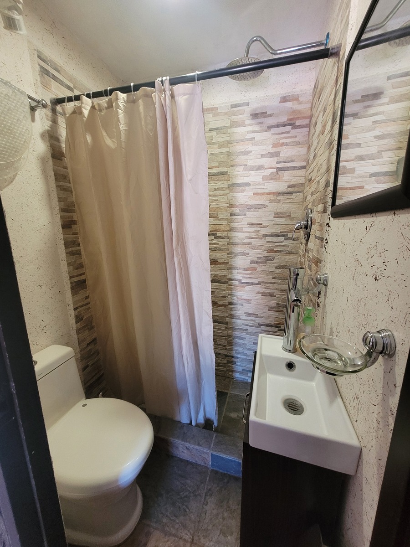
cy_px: 274
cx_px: 205
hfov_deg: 89.9
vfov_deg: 106.2
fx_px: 205
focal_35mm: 13
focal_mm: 1.74
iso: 320
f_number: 2.2
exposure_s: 1/40
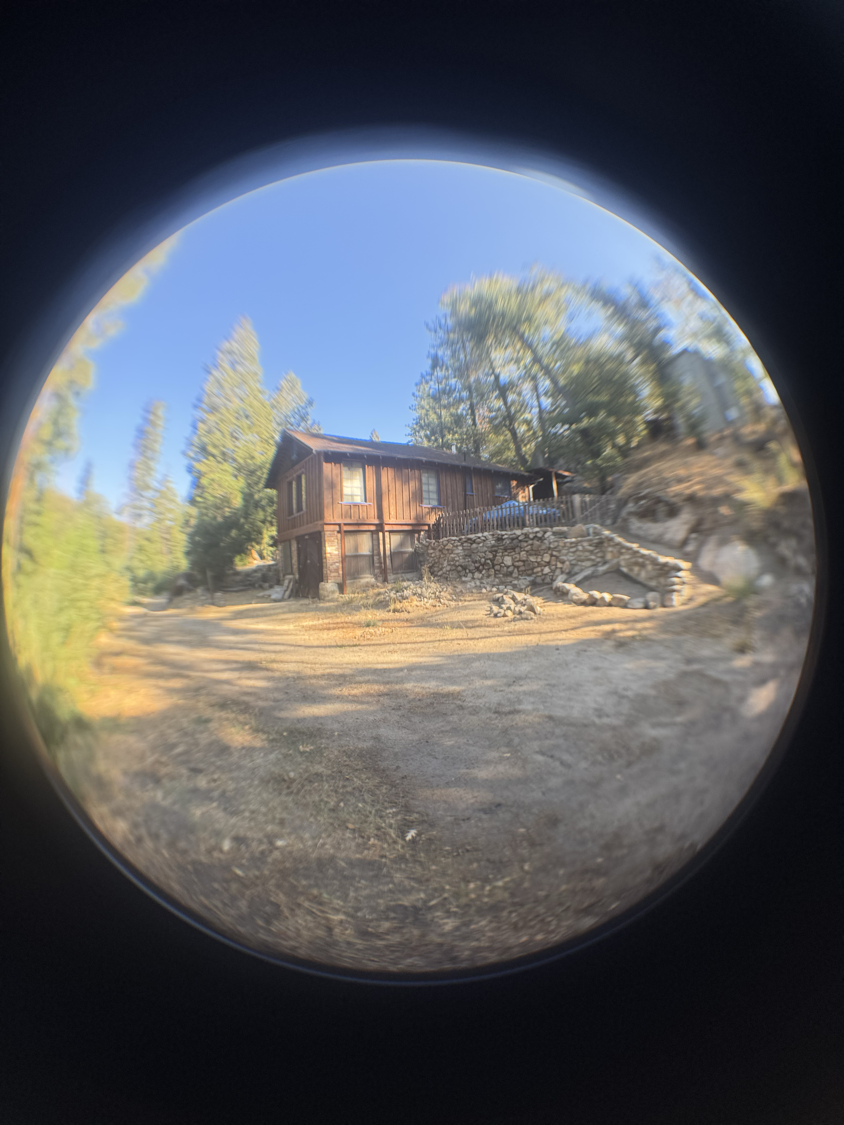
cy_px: 562
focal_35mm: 24
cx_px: 422
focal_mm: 6.76
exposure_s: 1/604
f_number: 1.78
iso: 80
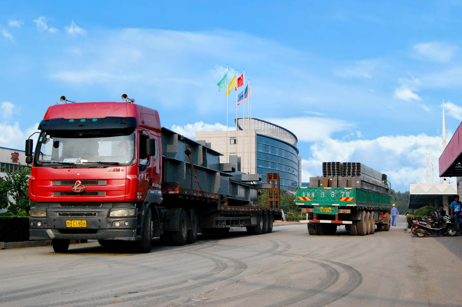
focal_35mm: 46
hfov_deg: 42.4
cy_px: 154
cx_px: 231
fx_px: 596
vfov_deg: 28.9
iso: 1600
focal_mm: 31
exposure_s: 1/1250
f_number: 13
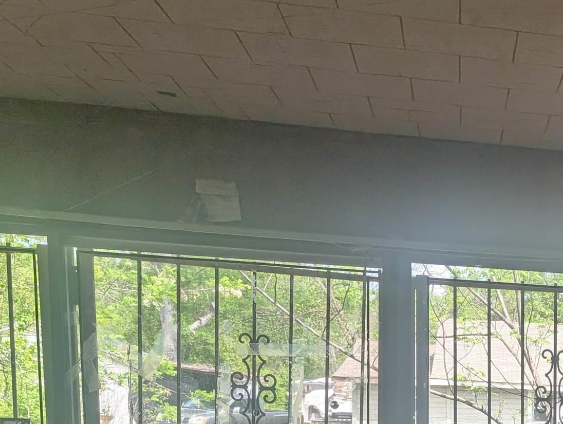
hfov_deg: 25.0
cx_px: 733
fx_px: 1091
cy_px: 588
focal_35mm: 67
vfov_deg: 19.8
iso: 20
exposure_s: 1/139
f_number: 1.68
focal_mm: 6.9
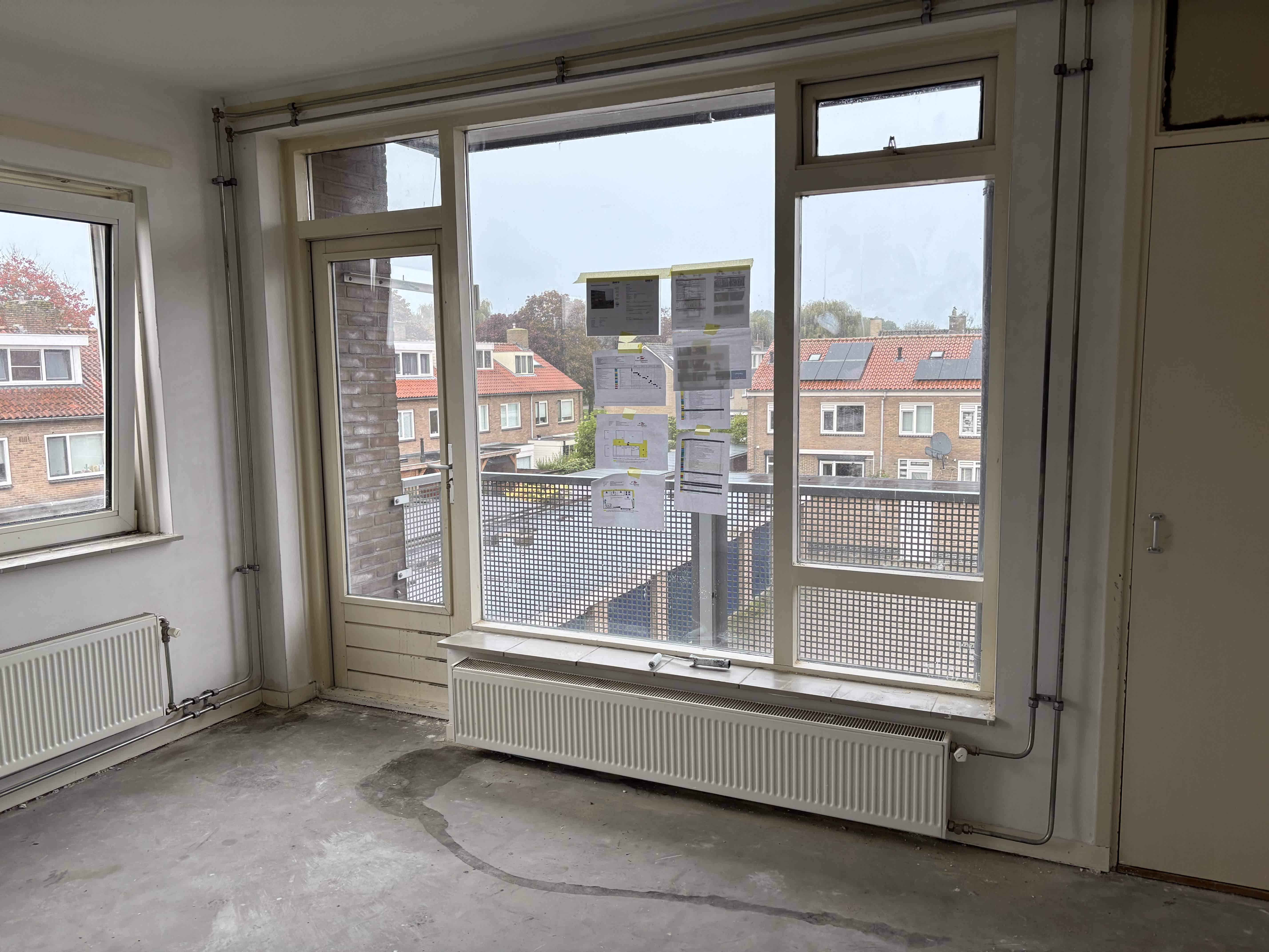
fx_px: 953
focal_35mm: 26
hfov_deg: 67.3
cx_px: 634
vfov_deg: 53.1
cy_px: 476
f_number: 1.6
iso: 100
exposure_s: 1/121
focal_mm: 6
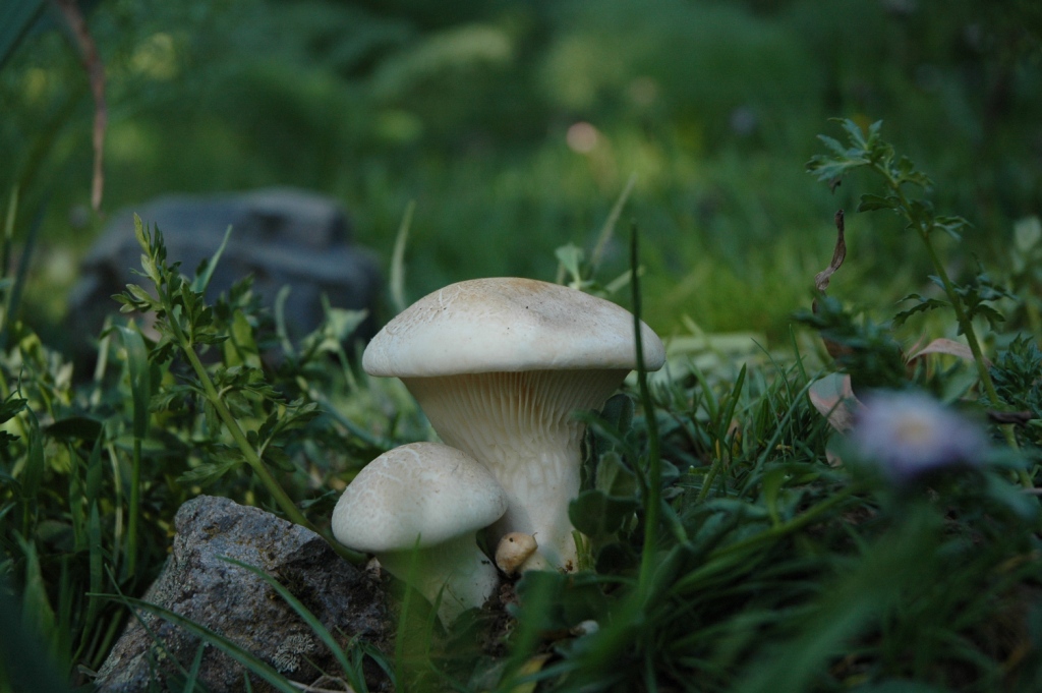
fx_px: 1909
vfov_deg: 20.6
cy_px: 346
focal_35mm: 66
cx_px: 521
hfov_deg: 30.5
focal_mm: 44
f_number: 4.5
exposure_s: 1/400
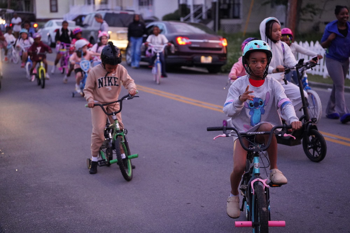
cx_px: 175
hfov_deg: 28.9
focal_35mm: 70
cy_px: 116
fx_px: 680
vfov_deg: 19.4
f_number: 2.8
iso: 12800
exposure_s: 1/320
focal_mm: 70
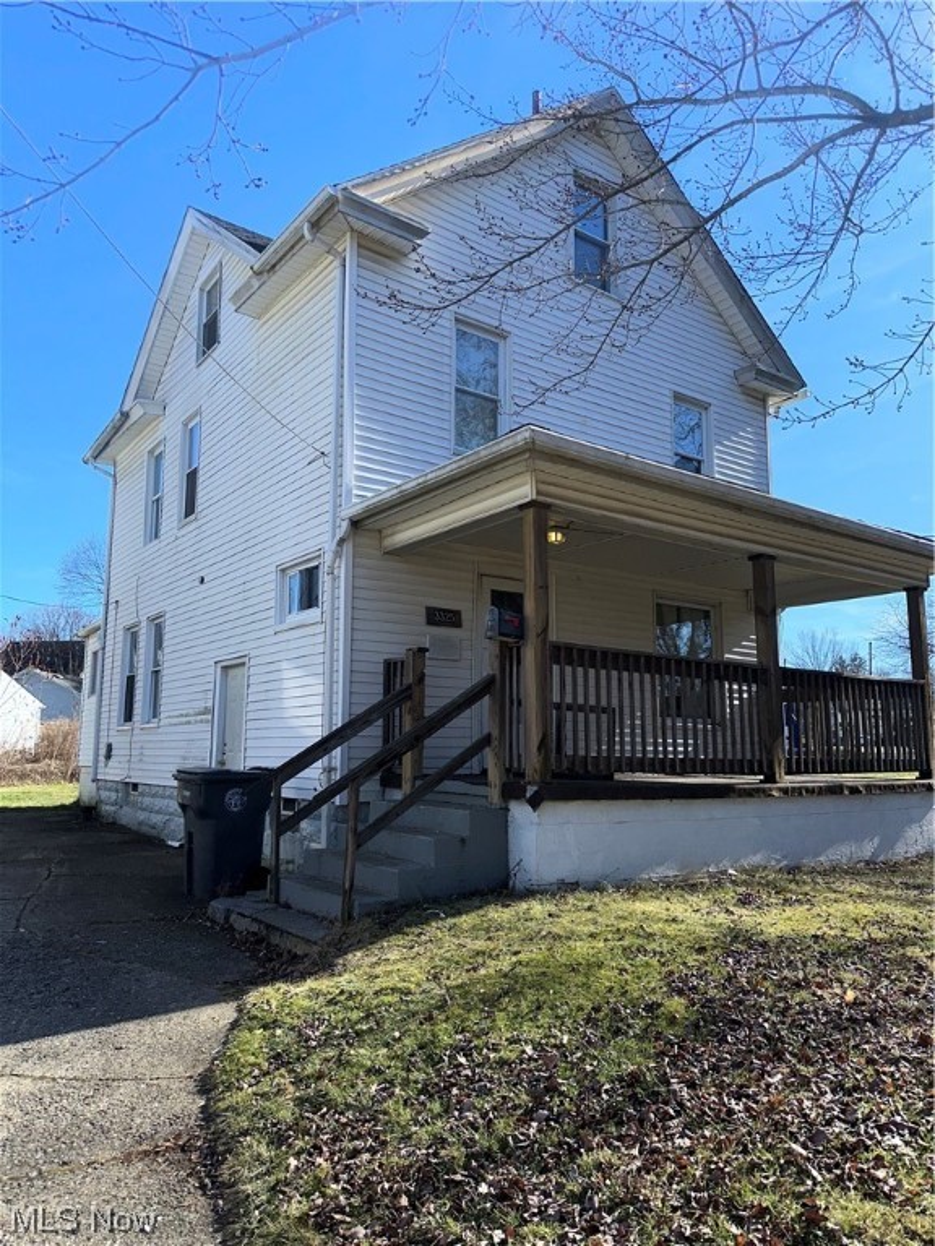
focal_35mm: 24
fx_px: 864
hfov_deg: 56.8
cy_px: 623
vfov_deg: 71.6
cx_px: 468
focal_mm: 6.86
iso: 50
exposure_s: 1/4545
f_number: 1.78
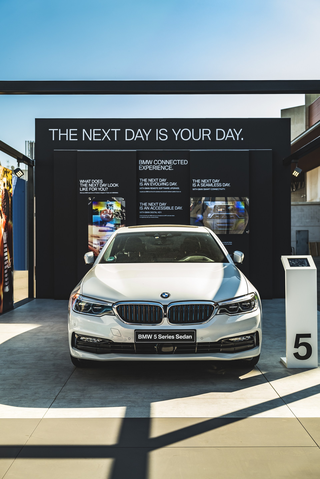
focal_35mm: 40
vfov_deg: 48.5
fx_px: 533
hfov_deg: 33.4
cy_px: 240
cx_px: 160
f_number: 4.5
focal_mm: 40
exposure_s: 1/320
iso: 200
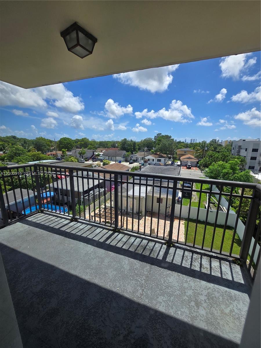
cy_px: 174
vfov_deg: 106.2
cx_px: 130
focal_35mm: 13
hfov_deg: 89.9
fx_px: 131
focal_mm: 1.7
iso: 25
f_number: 2.2
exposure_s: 1/586
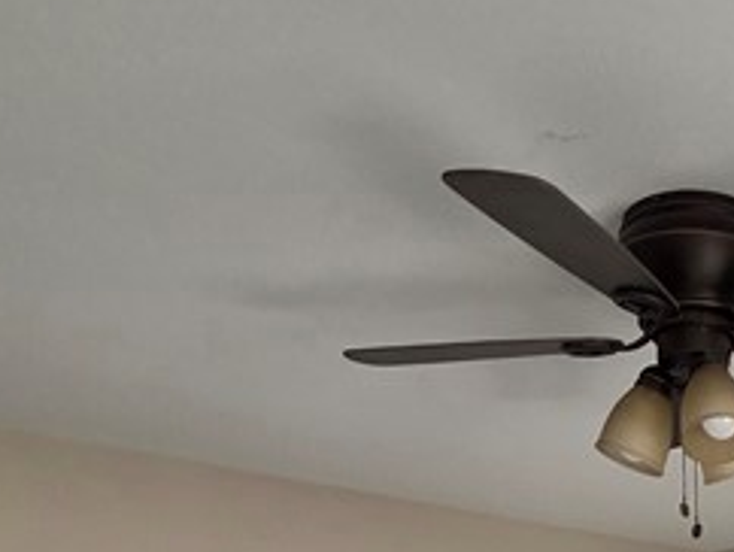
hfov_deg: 31.2
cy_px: 971
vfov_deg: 20.0
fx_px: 1167
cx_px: 801
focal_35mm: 55
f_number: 1.9
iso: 320
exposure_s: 1/60.2
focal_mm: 2.2
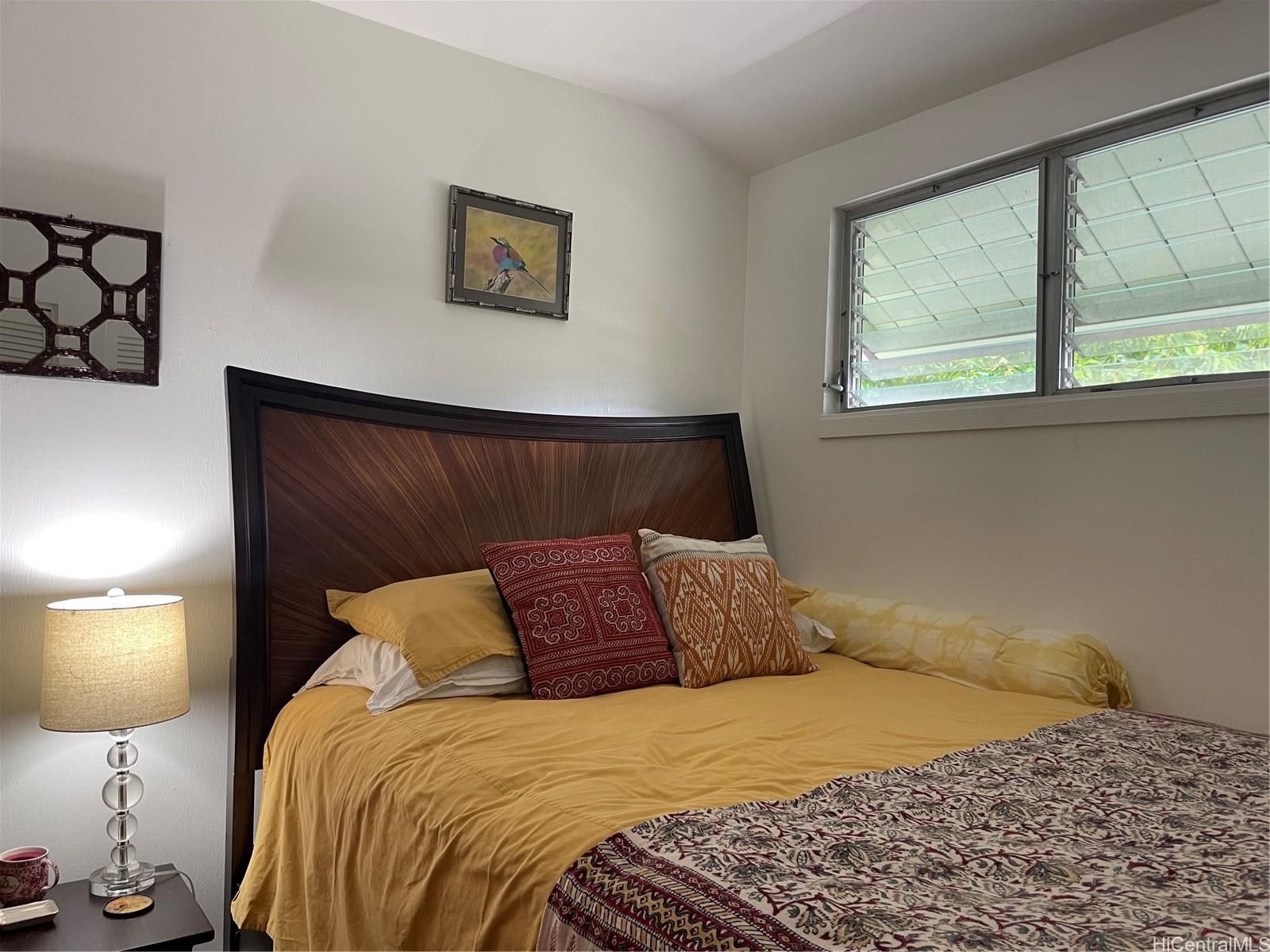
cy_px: 476
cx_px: 635
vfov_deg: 53.1
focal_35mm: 26
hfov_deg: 67.3
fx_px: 954
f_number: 1.6
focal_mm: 4.2
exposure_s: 1/60
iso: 100
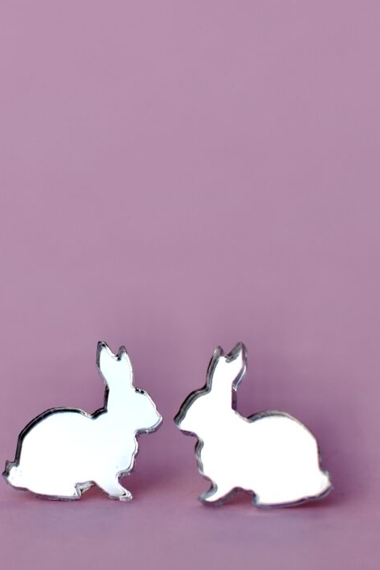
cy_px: 379
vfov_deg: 27.9
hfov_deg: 18.9
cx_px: 170
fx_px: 1140
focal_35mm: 72
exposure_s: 1/1250
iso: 200
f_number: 4.5
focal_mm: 35
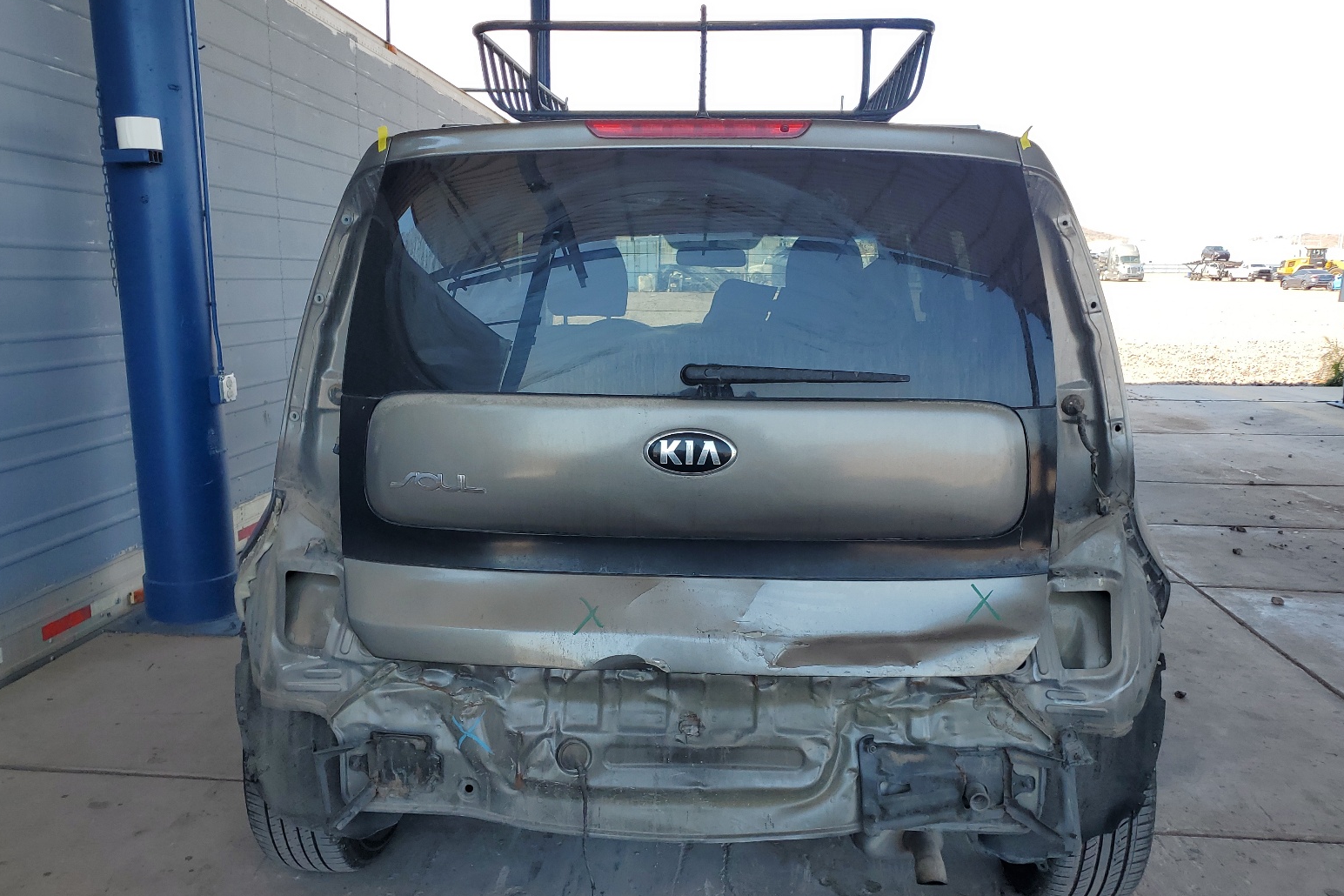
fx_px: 1045
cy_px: 511
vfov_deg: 46.3
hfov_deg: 65.5
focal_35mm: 28
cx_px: 664
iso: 50
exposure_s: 1/625
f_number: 1.5
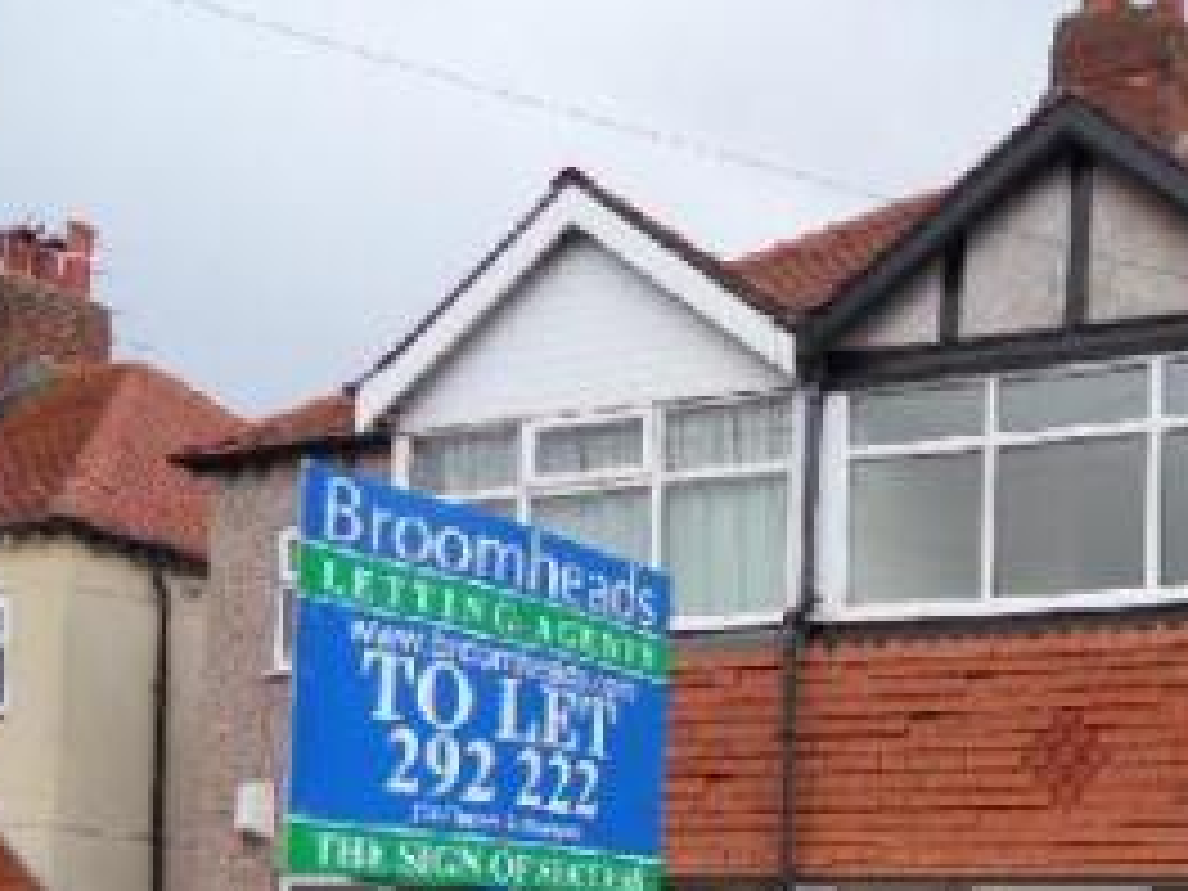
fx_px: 1819
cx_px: 1172
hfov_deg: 33.3
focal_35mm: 53
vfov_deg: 25.6
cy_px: 970
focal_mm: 4.2
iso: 80
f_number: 3.3
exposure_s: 1/250
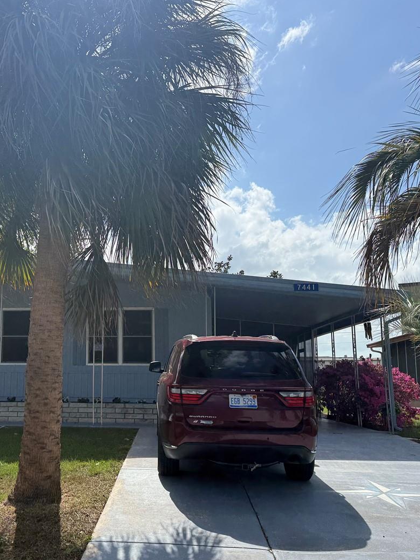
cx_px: 94
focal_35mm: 37
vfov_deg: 50.1
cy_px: 285
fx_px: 599
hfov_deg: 37.5
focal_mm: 6.76
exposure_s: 1/8130
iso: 100
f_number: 1.78
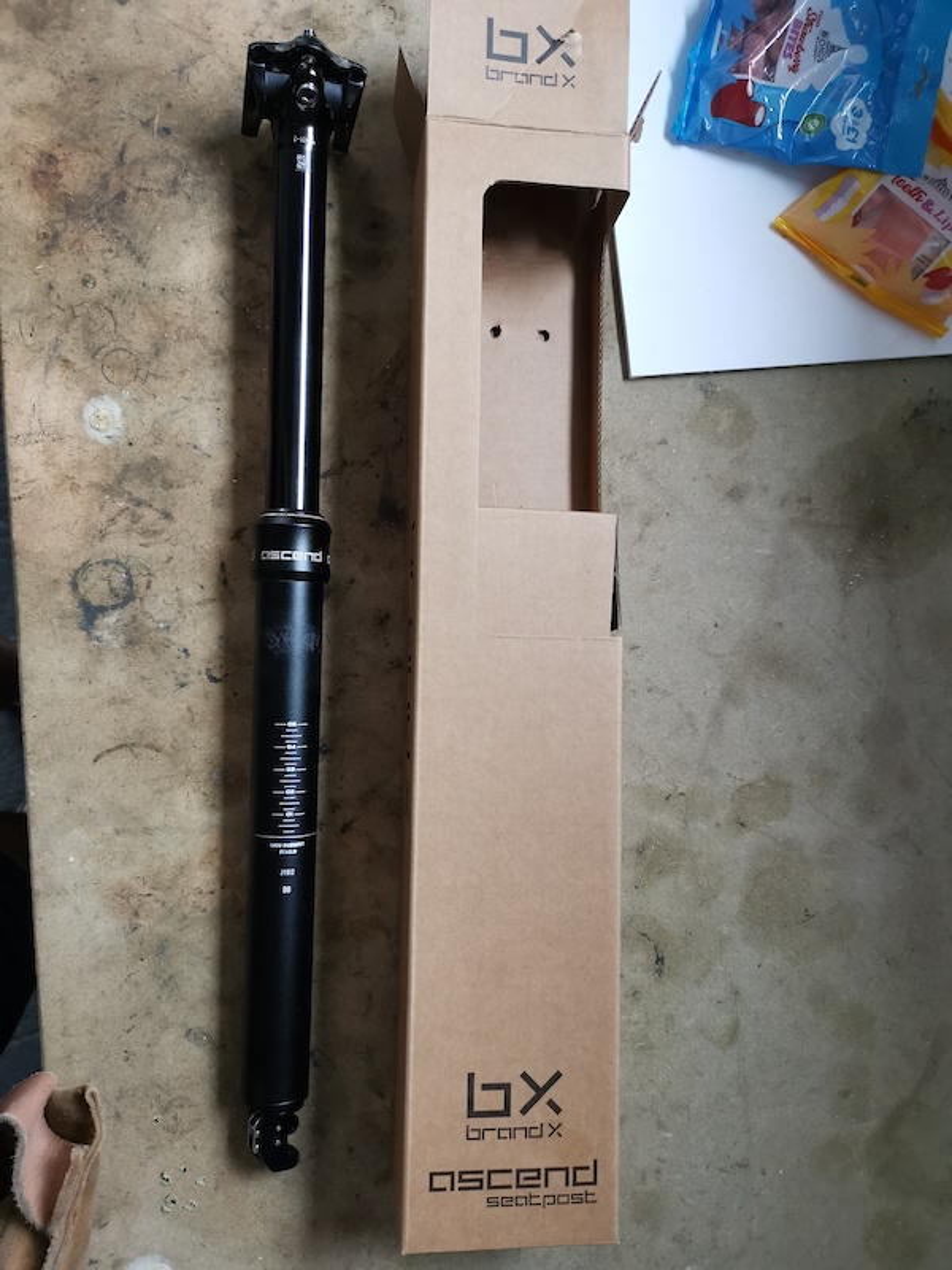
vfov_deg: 65.3
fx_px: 990
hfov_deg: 51.4
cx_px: 476
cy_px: 635
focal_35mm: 27
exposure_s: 1/50
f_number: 1.8
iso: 320
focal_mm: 5.58
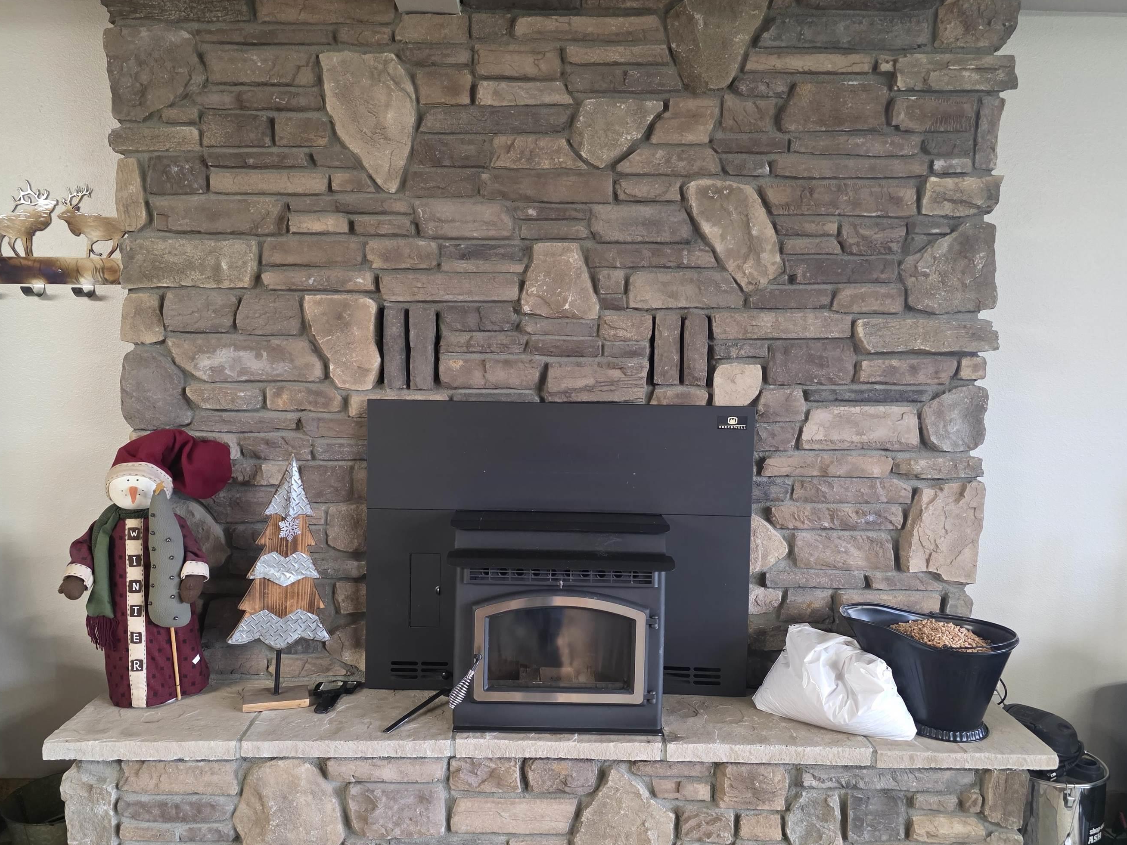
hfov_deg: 65.3
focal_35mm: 27
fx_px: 879
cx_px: 560
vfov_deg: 51.3
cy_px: 450
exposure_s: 1/120
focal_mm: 6.3
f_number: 1.7
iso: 800
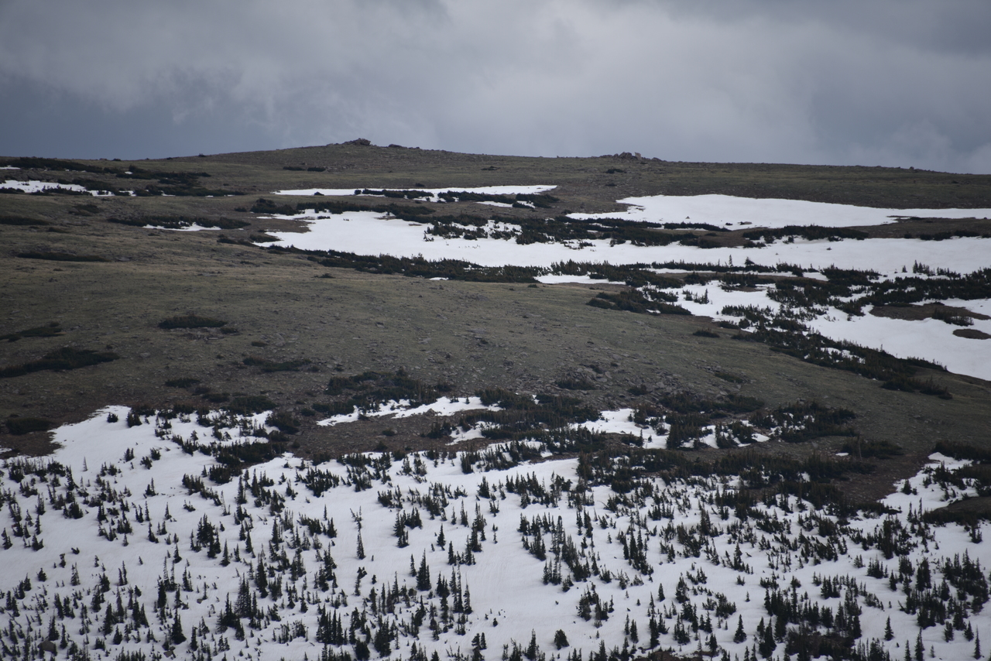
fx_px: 8260
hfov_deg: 6.9
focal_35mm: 300
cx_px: 496
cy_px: 330
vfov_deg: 4.6
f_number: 5.6
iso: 110
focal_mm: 300
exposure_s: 1/640
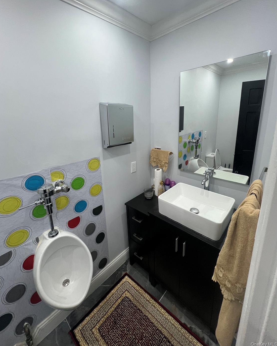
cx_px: 136
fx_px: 143
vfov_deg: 100.4
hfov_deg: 88.0
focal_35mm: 14
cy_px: 157
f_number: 1.8
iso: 160
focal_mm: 1.57
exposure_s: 1/120
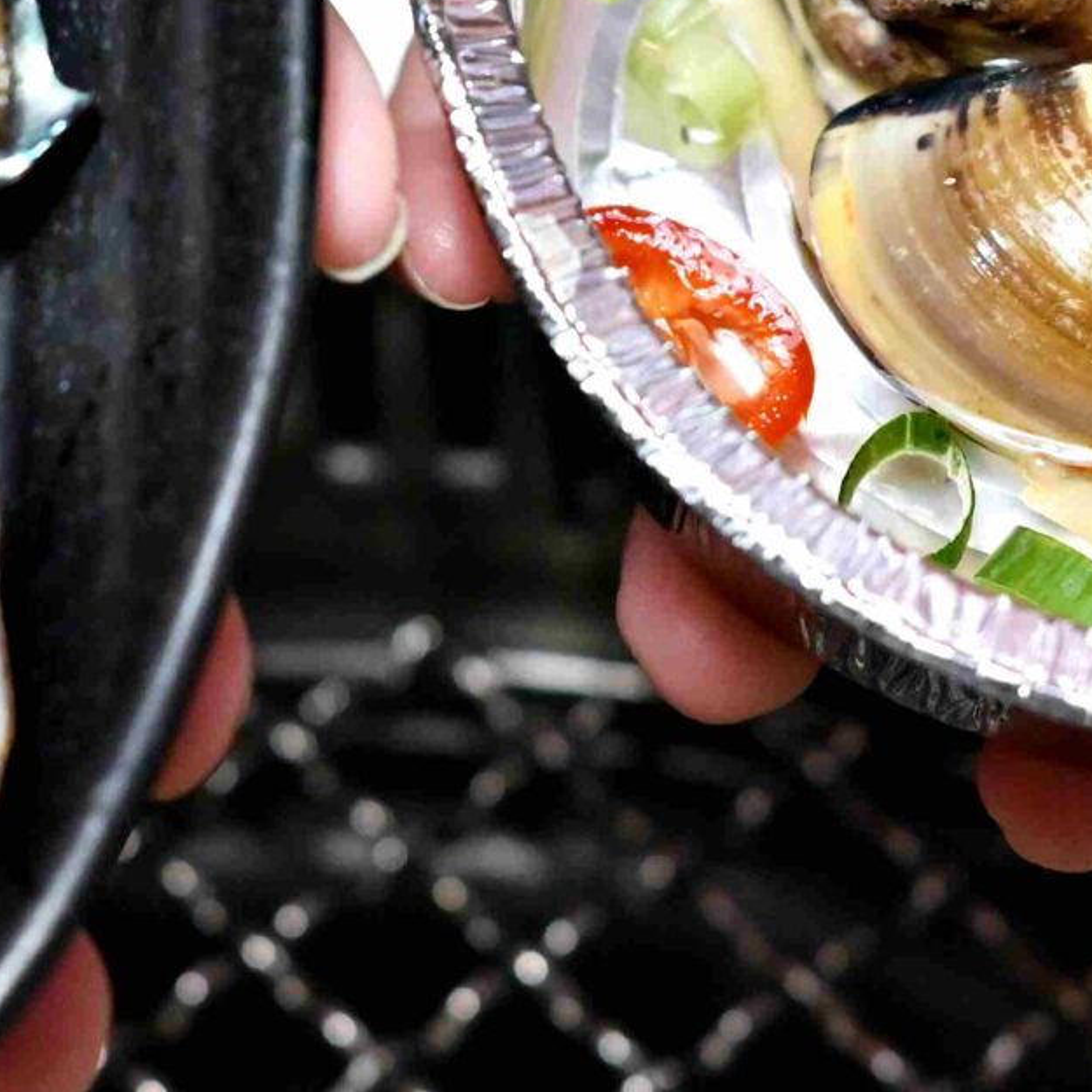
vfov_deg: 6.7
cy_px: -59
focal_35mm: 261
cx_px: 301
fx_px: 9315
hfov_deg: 6.7
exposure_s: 1/160
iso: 2800
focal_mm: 50
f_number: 3.2
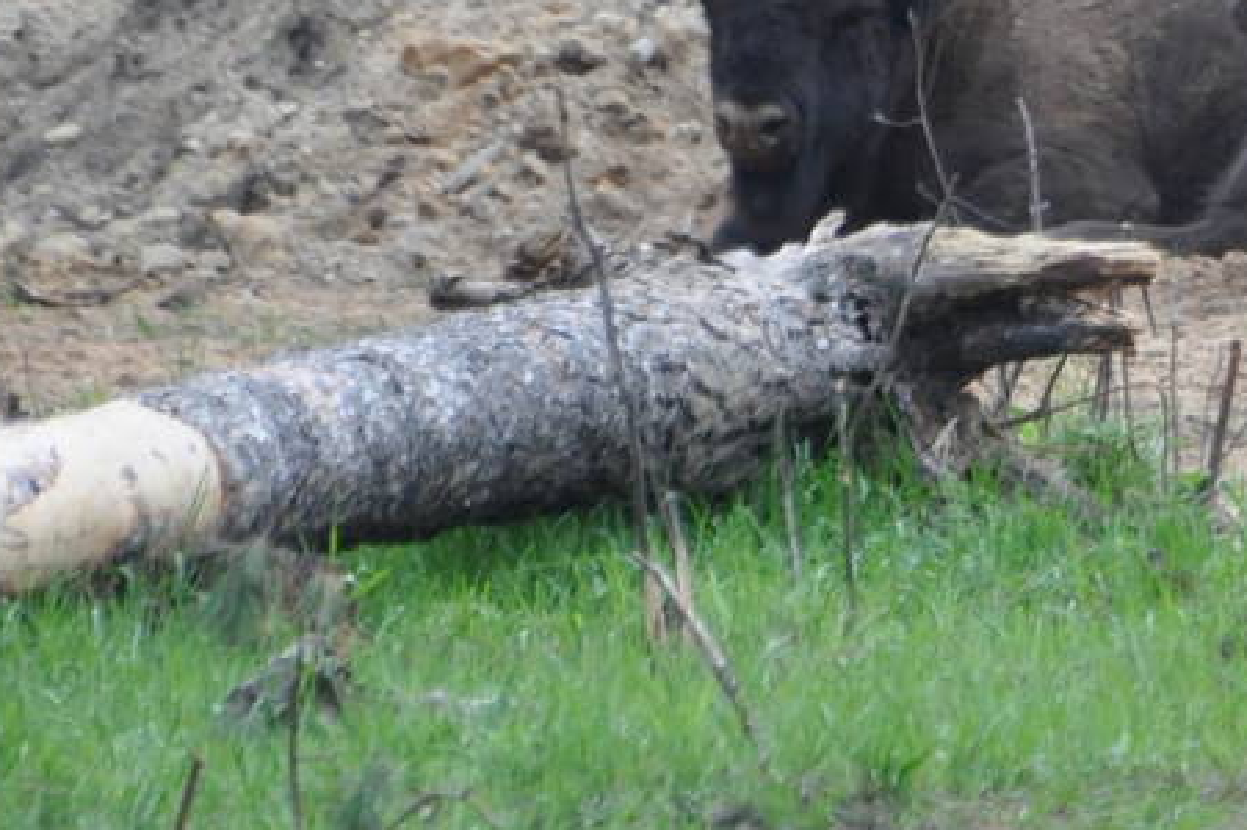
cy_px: -151
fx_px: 55207
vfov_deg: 0.9
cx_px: 2129
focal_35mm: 1595
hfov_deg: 1.3
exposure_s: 1/500
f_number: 5.6
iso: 1000
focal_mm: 300
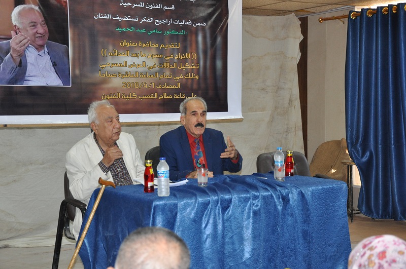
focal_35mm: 63
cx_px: 203
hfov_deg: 31.9
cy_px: 134
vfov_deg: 21.5
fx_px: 709
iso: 800
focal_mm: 42
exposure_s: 1/60
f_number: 4.8
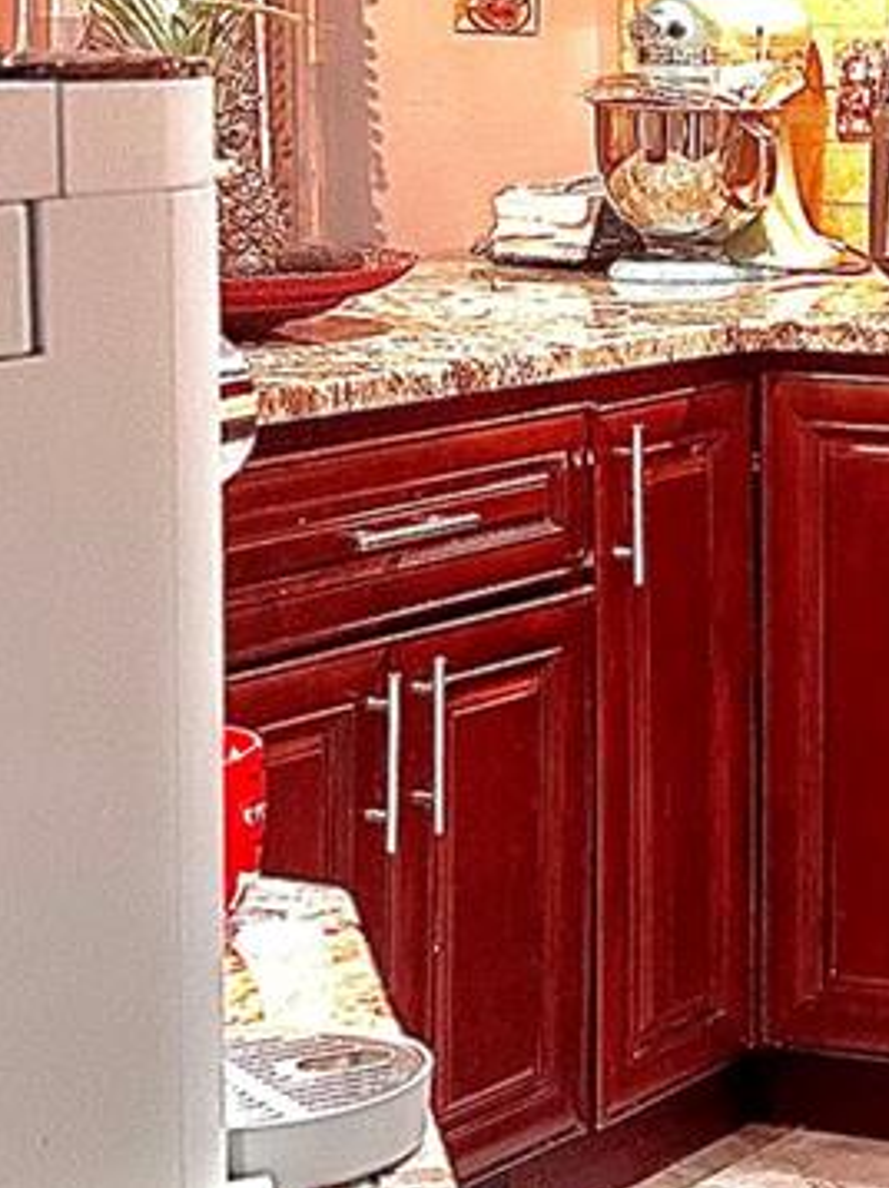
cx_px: 1483
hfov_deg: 13.2
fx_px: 3531
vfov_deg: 18.9
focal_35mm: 103
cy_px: 226
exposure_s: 1/60
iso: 200
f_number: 1.78
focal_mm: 6.86
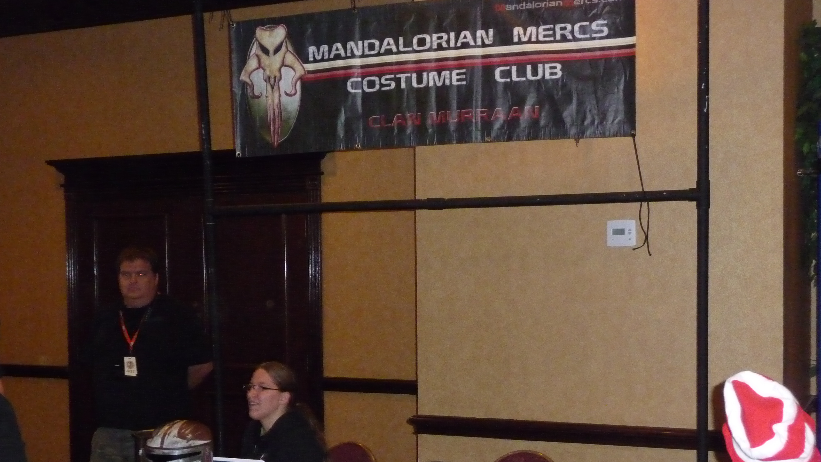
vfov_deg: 23.8
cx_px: 415
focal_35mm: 50
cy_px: 312
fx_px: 1088
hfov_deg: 41.3
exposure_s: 1/30
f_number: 4.1
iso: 800
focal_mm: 7.6
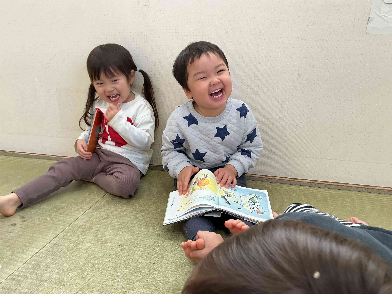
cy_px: 147
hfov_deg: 61.7
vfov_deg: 48.2
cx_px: 196
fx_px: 328
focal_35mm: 29
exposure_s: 1/100
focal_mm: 3
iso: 50
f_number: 1.8
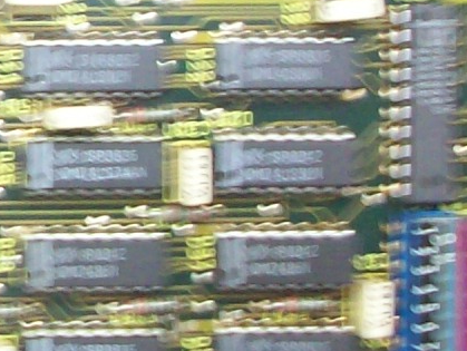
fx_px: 2241
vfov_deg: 8.9
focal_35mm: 166
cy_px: 37
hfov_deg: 11.3
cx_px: -280
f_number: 2.8
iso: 160
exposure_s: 1/7.37
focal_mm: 5.7
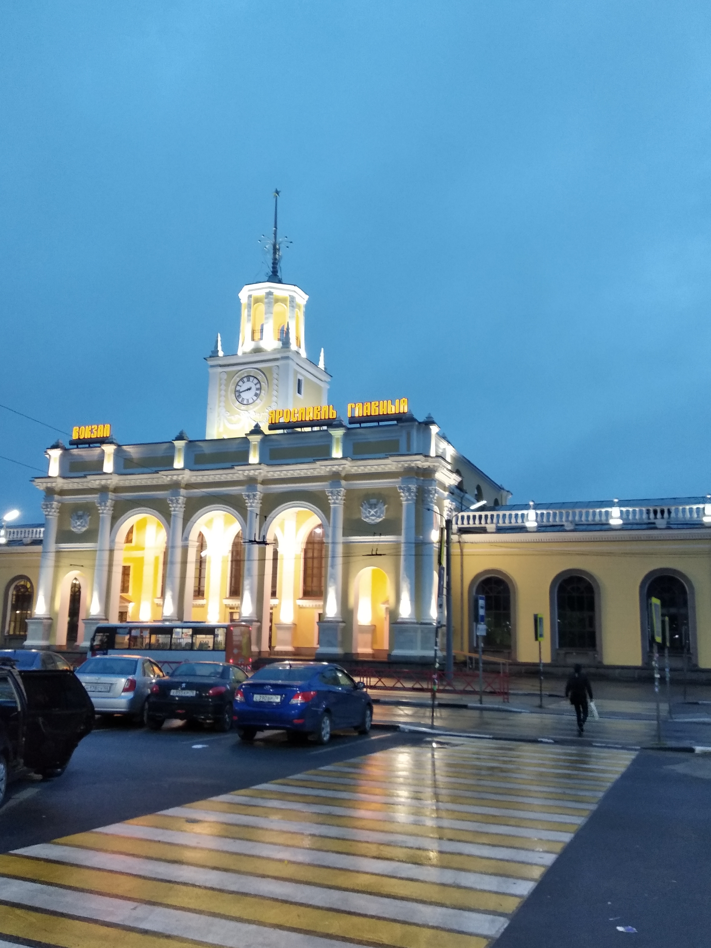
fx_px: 712
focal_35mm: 26
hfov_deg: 53.1
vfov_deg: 67.3
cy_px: 474
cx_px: 356
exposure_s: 1/25
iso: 1250
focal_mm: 3.81
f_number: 2.2
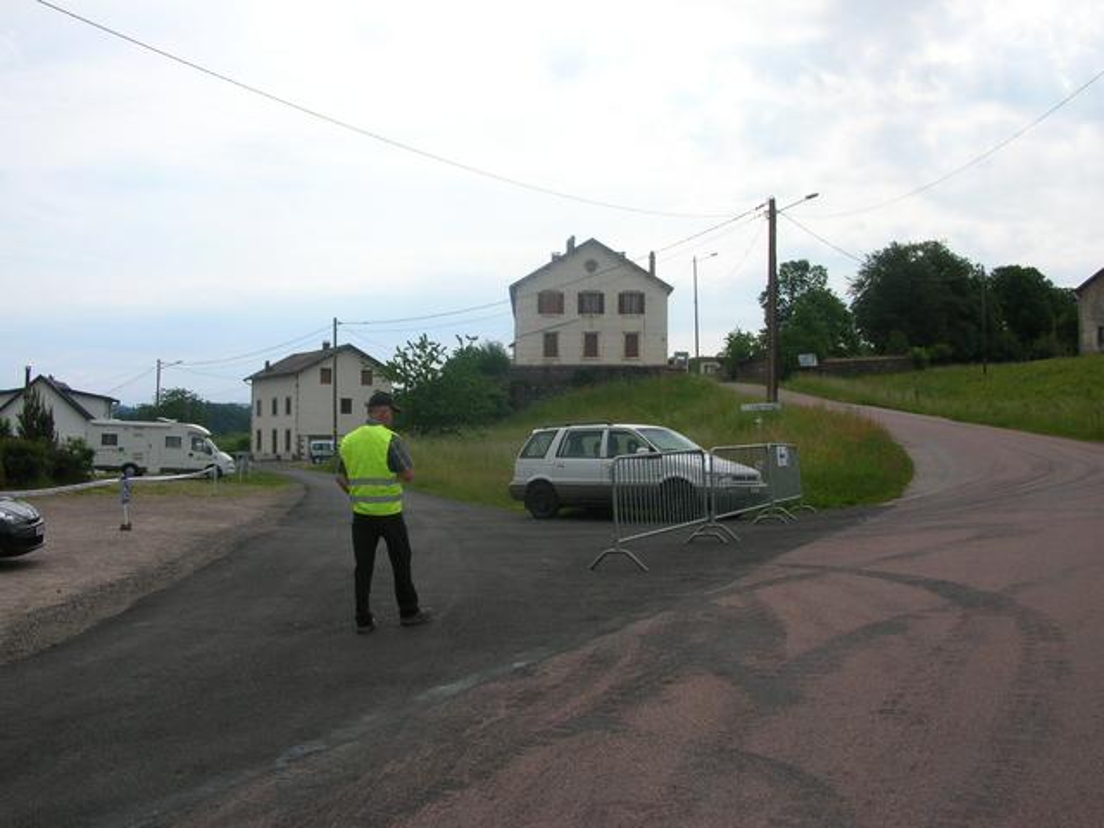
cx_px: 552
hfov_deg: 52.6
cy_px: 414
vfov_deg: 40.7
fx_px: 1116
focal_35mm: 35
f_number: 5.6
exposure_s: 1/377
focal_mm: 5.8
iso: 50
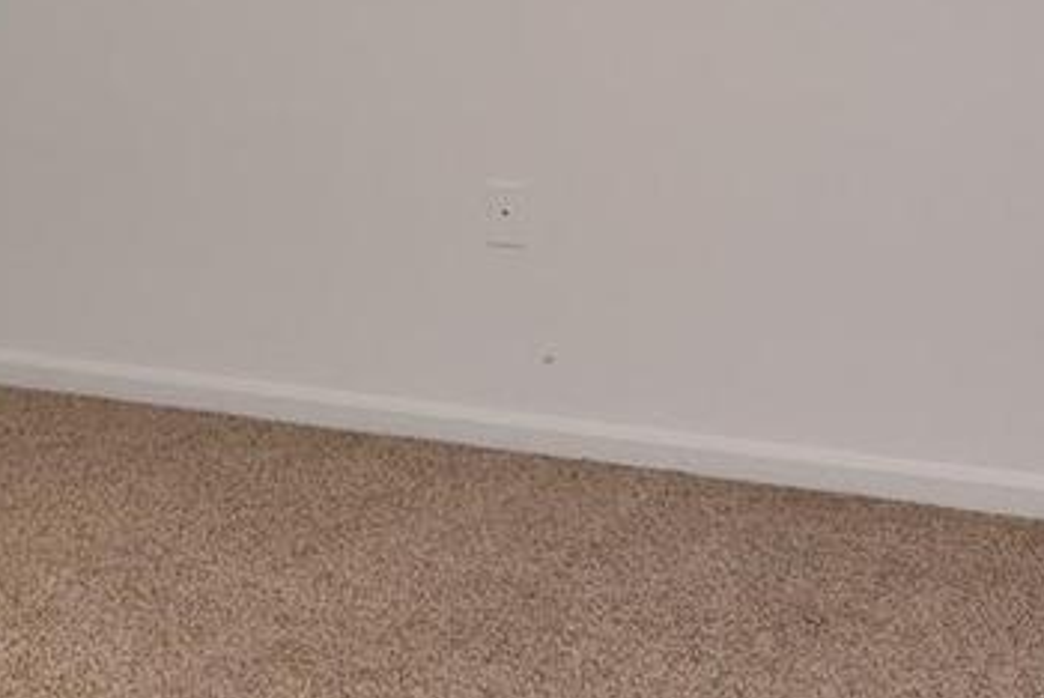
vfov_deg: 17.7
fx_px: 2148
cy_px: -110
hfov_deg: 25.2
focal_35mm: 74
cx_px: -134
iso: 800
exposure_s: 1/50
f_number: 6.3
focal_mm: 12
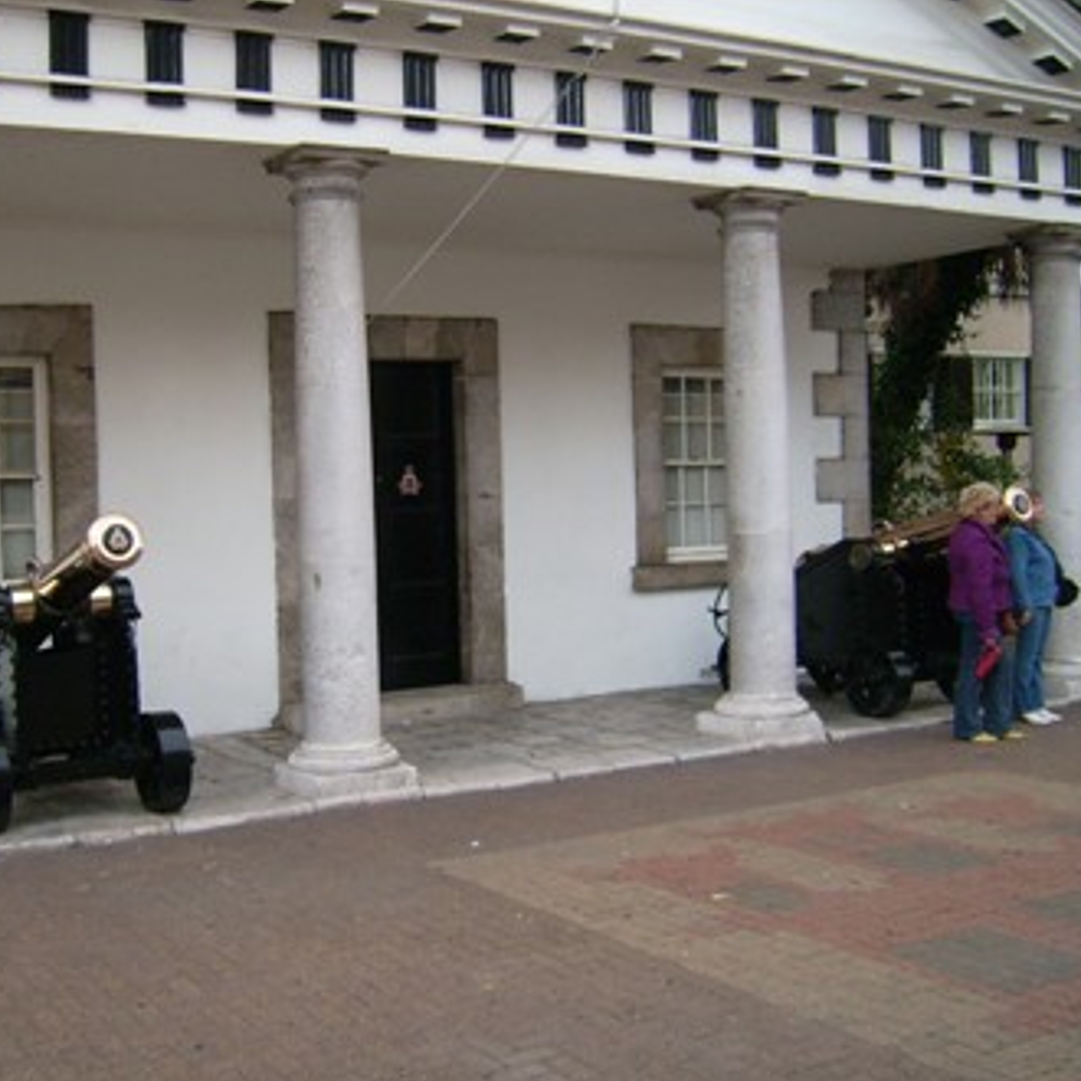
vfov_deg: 40.0
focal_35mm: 42
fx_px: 1484
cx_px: 426
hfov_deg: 39.8
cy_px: 547
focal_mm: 5.95
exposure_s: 1/60
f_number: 2.8
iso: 100
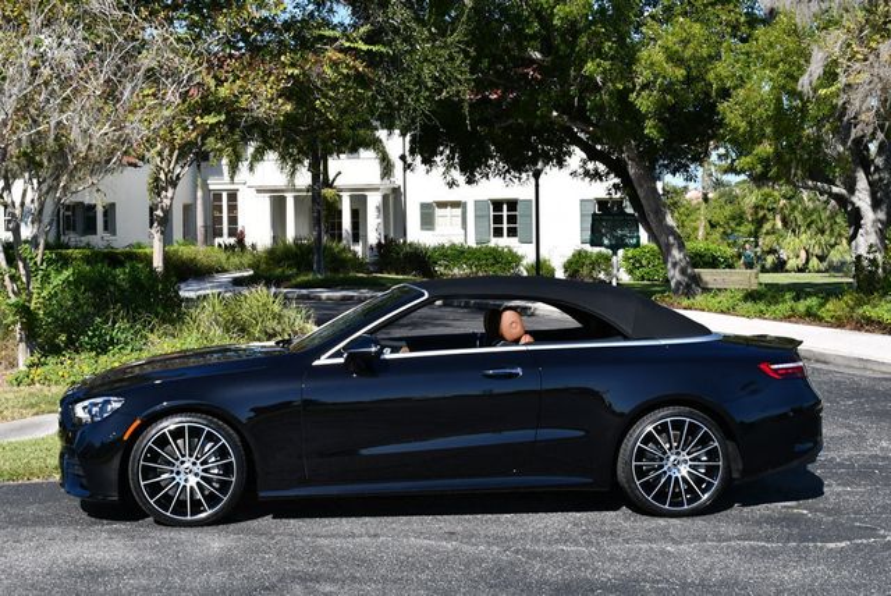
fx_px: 1486
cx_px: 446
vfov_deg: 22.7
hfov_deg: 33.4
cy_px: 298
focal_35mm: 60
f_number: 9
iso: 100
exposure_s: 1/320
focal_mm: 30
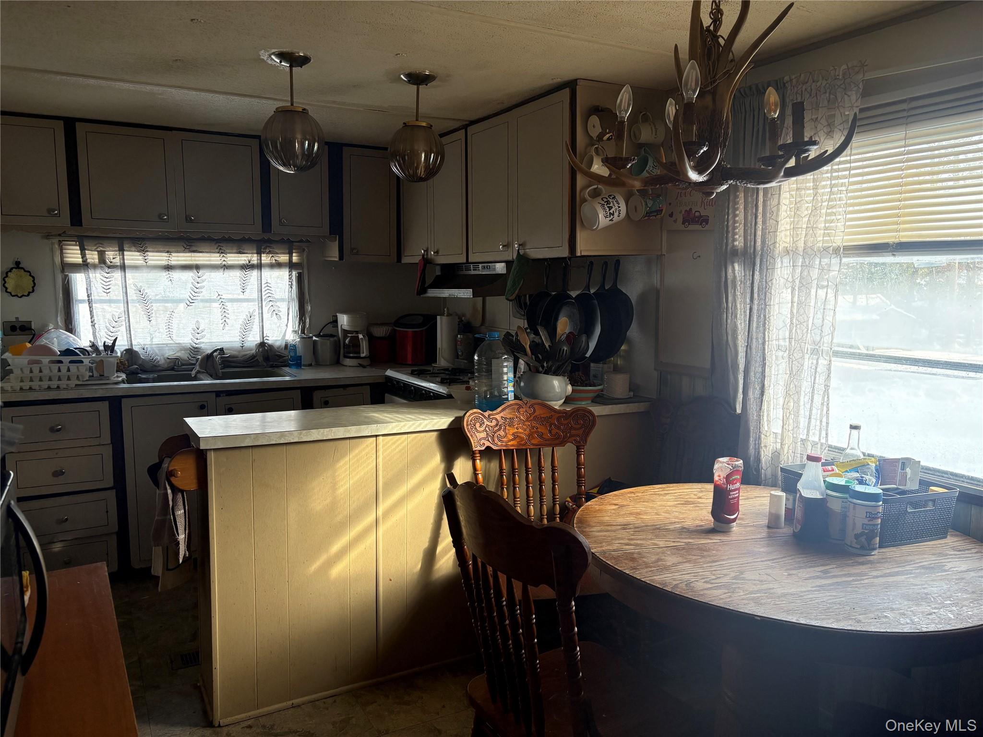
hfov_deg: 67.3
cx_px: 492
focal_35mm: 26
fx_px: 738
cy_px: 368
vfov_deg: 53.1
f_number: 1.6
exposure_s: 1/135
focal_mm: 5.96
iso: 125
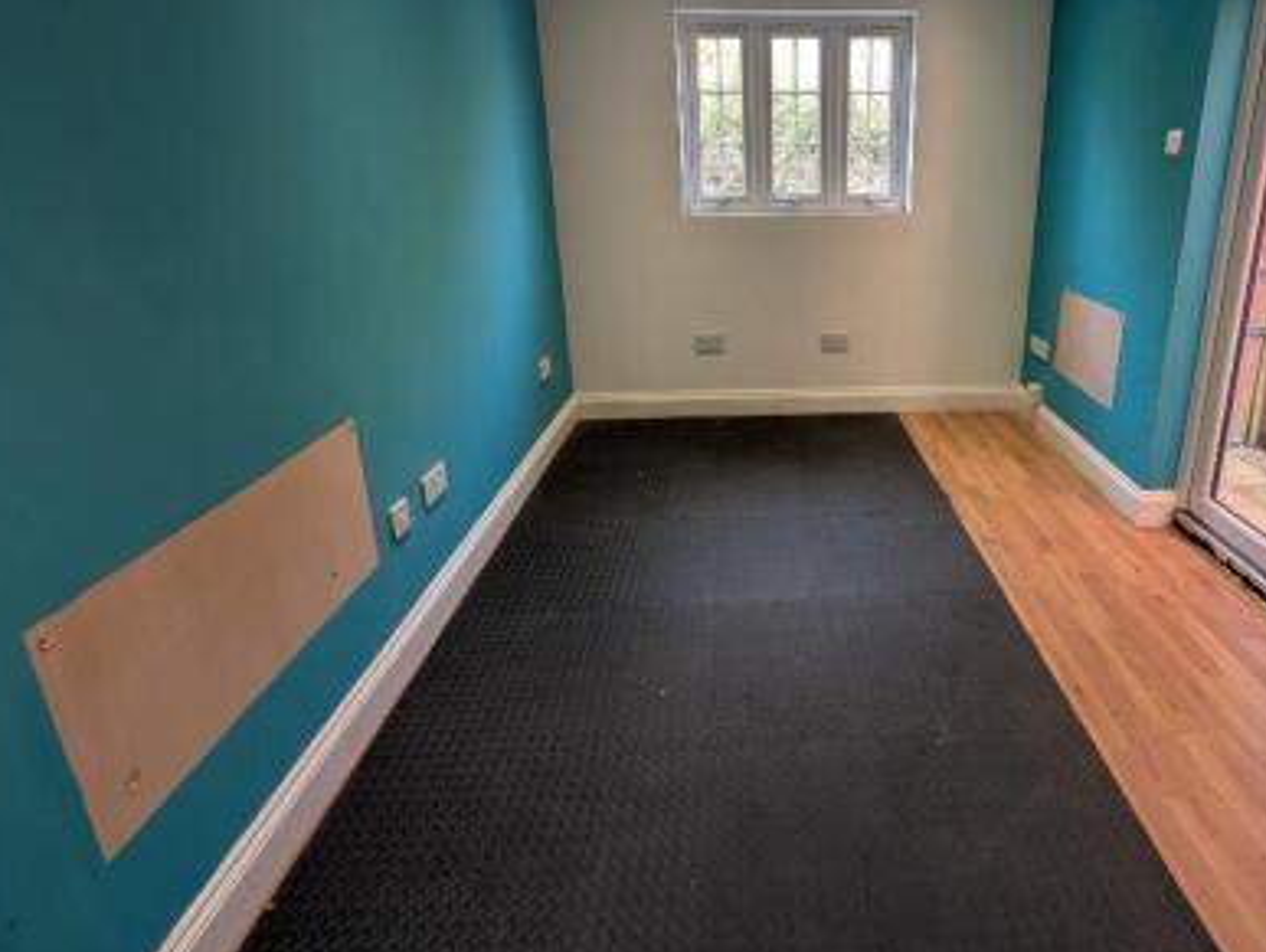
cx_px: 801
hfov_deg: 85.8
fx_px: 659
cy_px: 371
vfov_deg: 70.8
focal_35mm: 18
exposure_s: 1/100
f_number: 1.7
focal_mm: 2.02
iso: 95
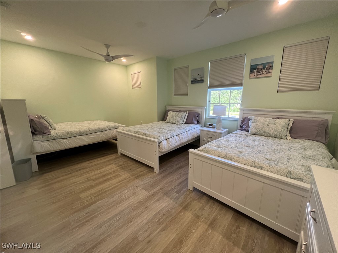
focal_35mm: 13
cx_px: 169
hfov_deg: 106.2
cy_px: 126
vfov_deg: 89.9
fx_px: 127
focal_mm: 1.57
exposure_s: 1/120
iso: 200
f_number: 1.8
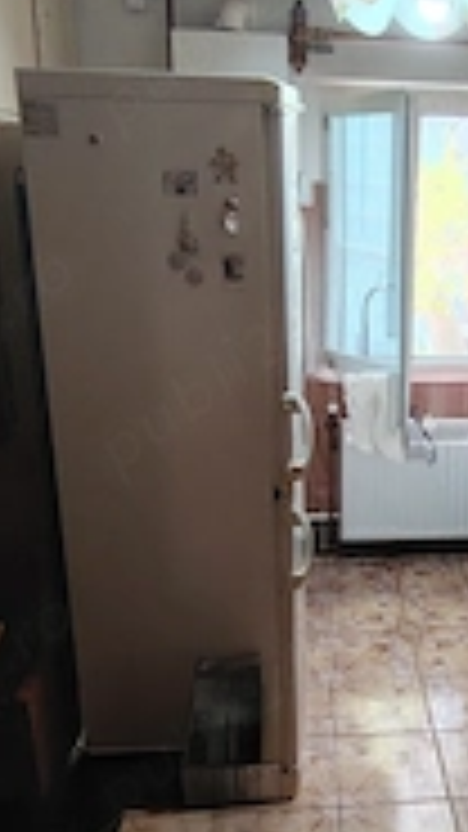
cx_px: 400
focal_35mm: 40
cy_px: 436
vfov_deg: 50.5
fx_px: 883
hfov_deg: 28.8
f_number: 2.2
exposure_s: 1/33.3
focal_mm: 1.42
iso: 216
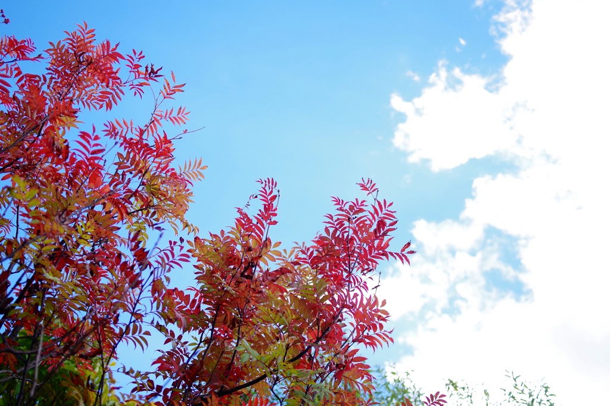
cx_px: 305
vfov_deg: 26.0
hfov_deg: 38.2
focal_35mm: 52
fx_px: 881
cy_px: 203
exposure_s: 1/500
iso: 200
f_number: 2.8
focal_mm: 35
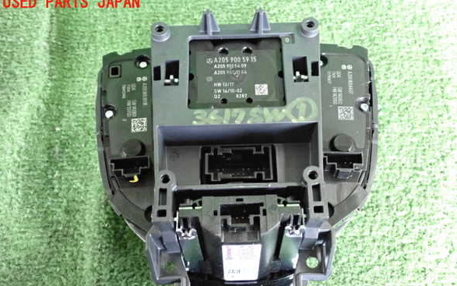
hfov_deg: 50.4
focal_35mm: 39
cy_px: 168
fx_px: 486
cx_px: 232
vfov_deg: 32.7
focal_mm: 6.37
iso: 3200
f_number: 2.5
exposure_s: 1/125
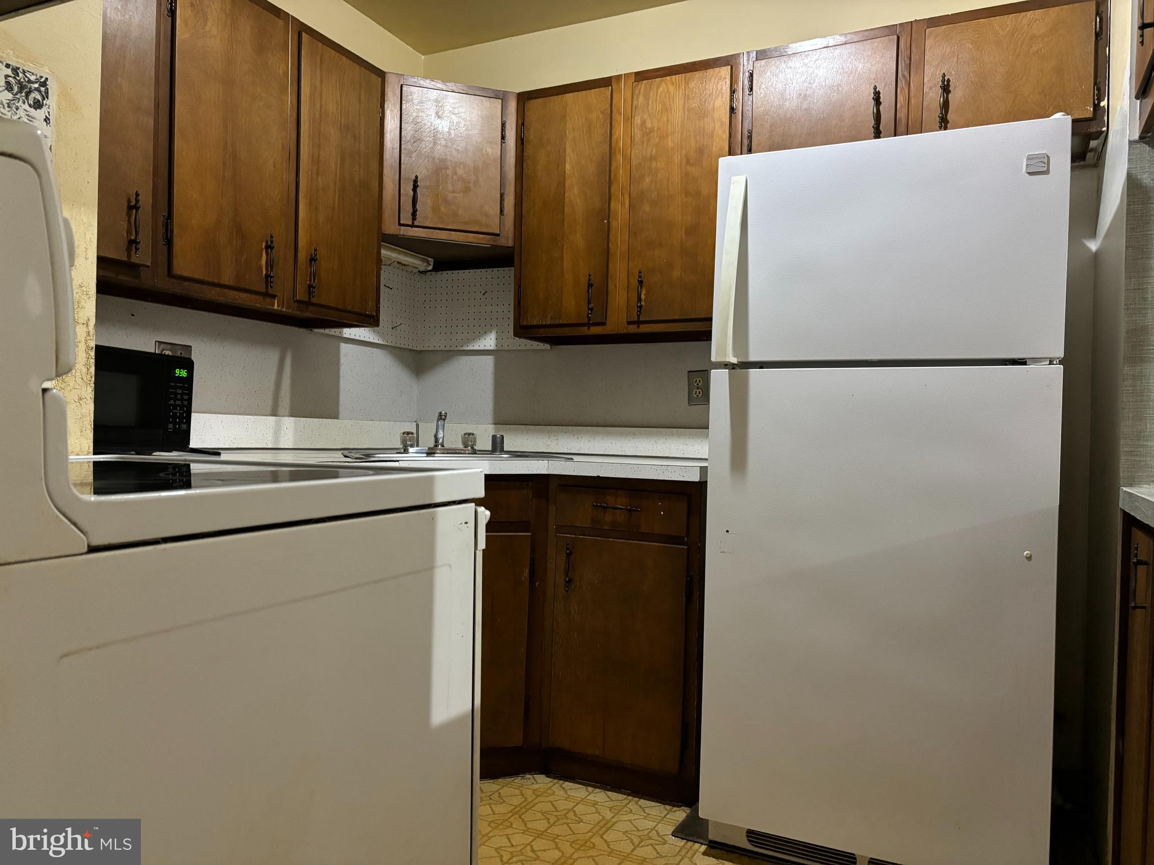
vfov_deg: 53.1
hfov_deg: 67.3
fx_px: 867
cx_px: 577
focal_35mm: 26
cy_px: 432
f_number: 1.6
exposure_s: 1/30
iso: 500
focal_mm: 5.96
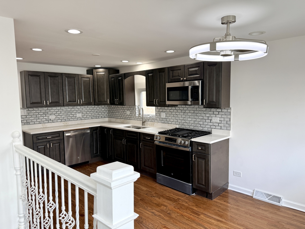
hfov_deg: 71.6
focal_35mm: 24
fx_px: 211
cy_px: 114
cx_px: 152
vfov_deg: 56.8
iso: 100
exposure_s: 1/215
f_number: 1.78
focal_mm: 6.76
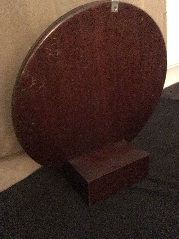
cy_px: 120
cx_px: 90
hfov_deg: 48.2
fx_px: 200
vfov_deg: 61.7
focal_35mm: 29
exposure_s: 1/17
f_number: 2.2
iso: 2000
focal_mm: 4.15
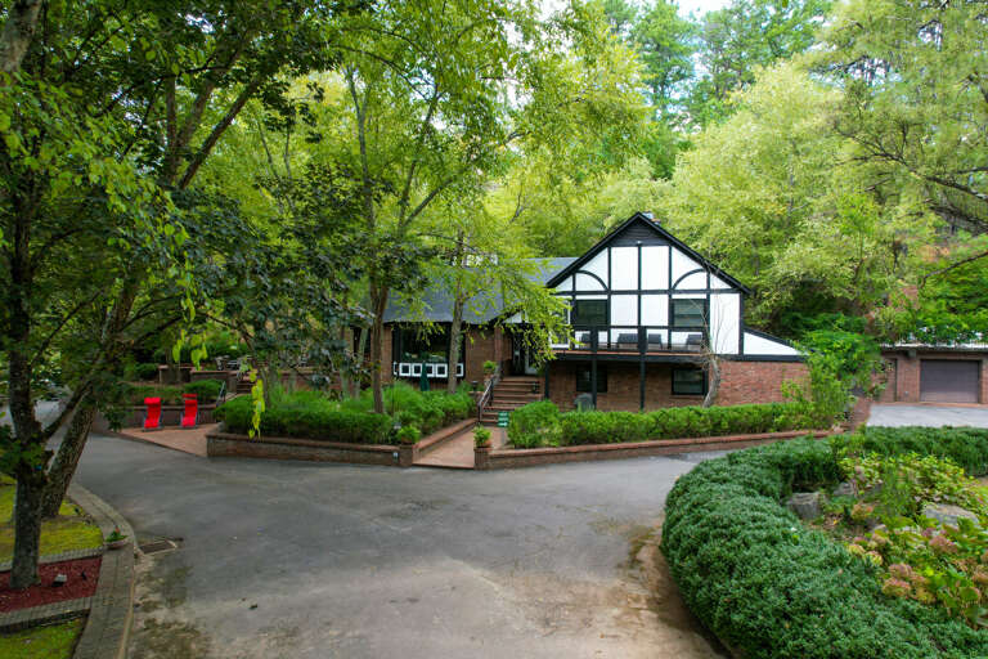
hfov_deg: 78.6
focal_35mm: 22
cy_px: 330
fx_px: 604
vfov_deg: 57.2
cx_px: 494
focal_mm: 8.38
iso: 110
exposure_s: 1/160
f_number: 2.8
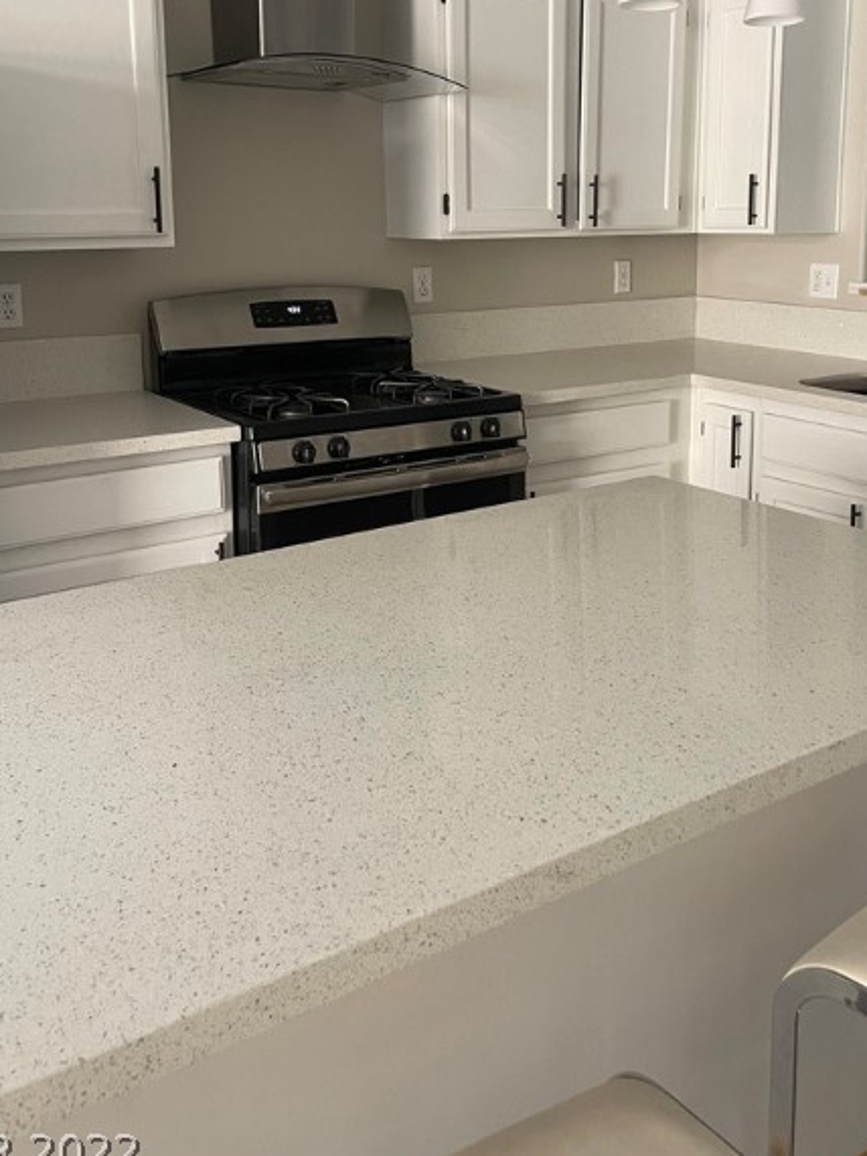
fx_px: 1169
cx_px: 502
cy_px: 407
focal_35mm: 35
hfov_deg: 40.6
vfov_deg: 51.9
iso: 125
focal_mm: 4.2
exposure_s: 1/91
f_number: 1.6
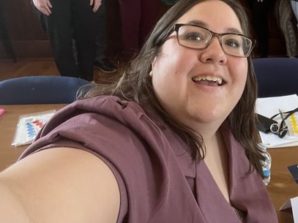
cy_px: 26
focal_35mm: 41
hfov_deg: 42.7
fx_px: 353
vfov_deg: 33.4
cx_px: 257
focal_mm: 2.71
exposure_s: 1/60
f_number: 2.2
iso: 320
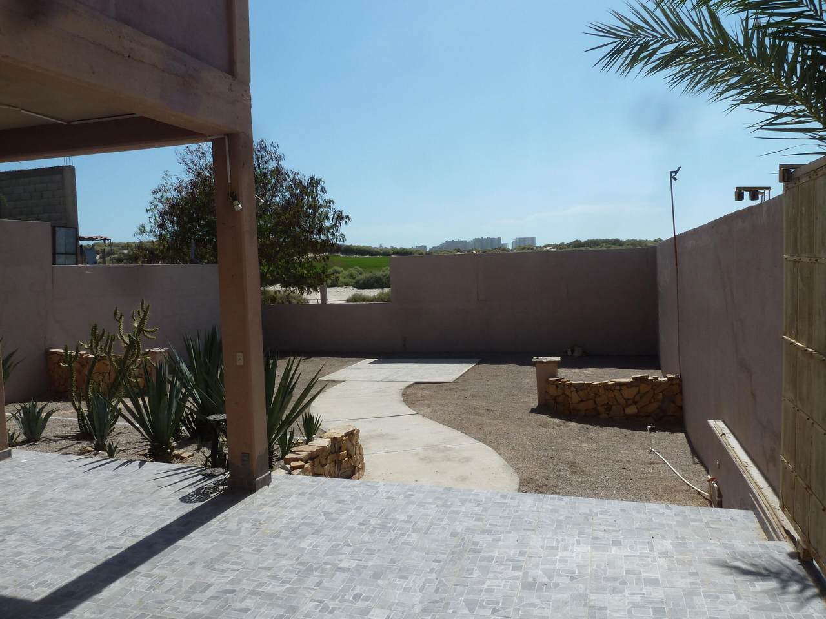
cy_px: 310
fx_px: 597
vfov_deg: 54.9
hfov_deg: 69.4
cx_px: 413
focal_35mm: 25
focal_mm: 4.1
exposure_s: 1/500
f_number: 5.6
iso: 80
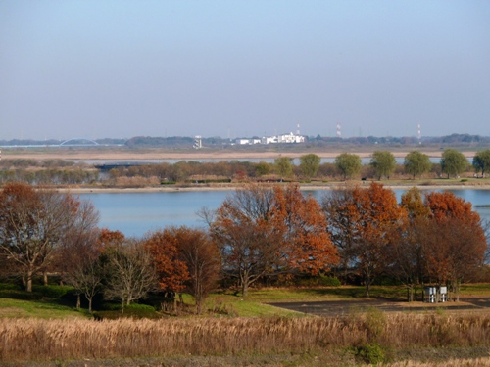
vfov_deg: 8.8
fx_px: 2392
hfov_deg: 11.7
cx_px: 245
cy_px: 184
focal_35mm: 169
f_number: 5.6
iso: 80
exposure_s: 1/500
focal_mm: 27.8
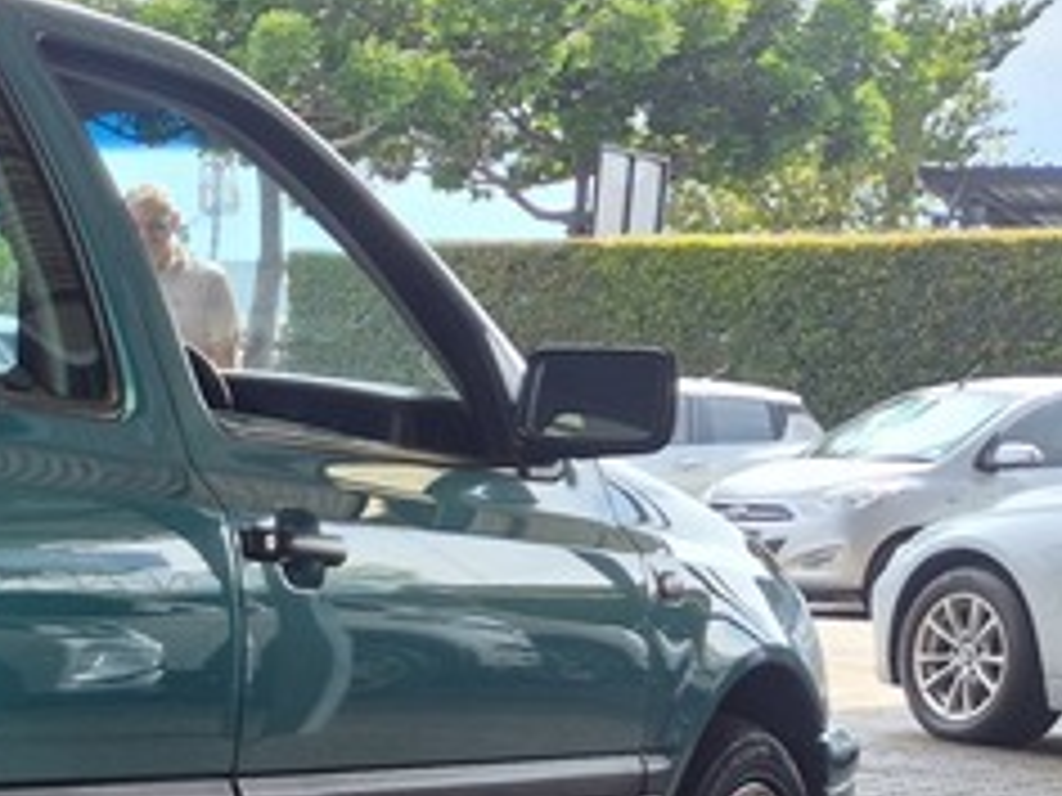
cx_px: -855
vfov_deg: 14.7
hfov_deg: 16.4
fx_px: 3068
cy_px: 616
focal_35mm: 100
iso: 25
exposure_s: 1/552
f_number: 1.8
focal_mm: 5.4
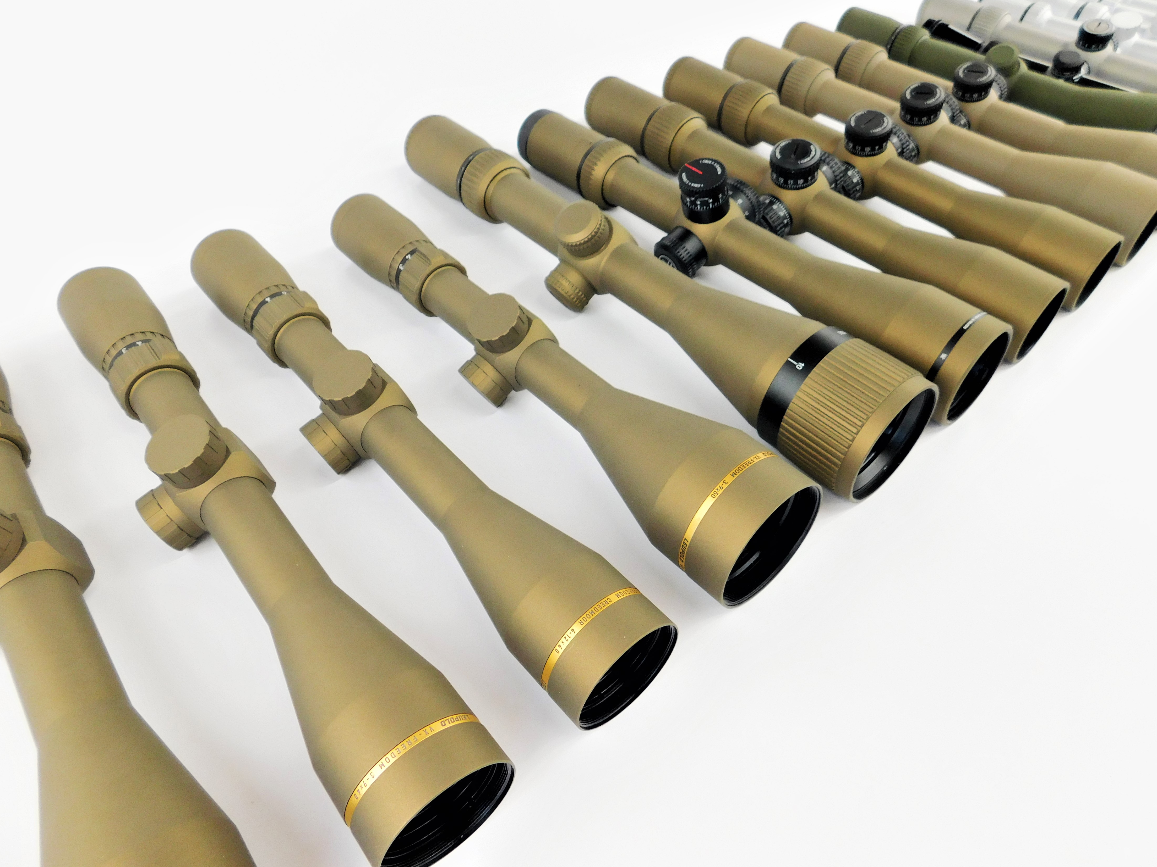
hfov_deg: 71.6
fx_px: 802
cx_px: 592
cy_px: 424
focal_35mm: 24
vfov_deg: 56.8
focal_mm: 4
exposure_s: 1/30
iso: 160
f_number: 3
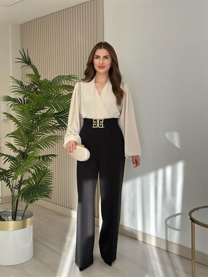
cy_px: 138
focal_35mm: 48
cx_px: 104
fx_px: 384
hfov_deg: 30.3
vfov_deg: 39.6
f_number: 1.78
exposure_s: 1/541
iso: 80
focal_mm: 6.86
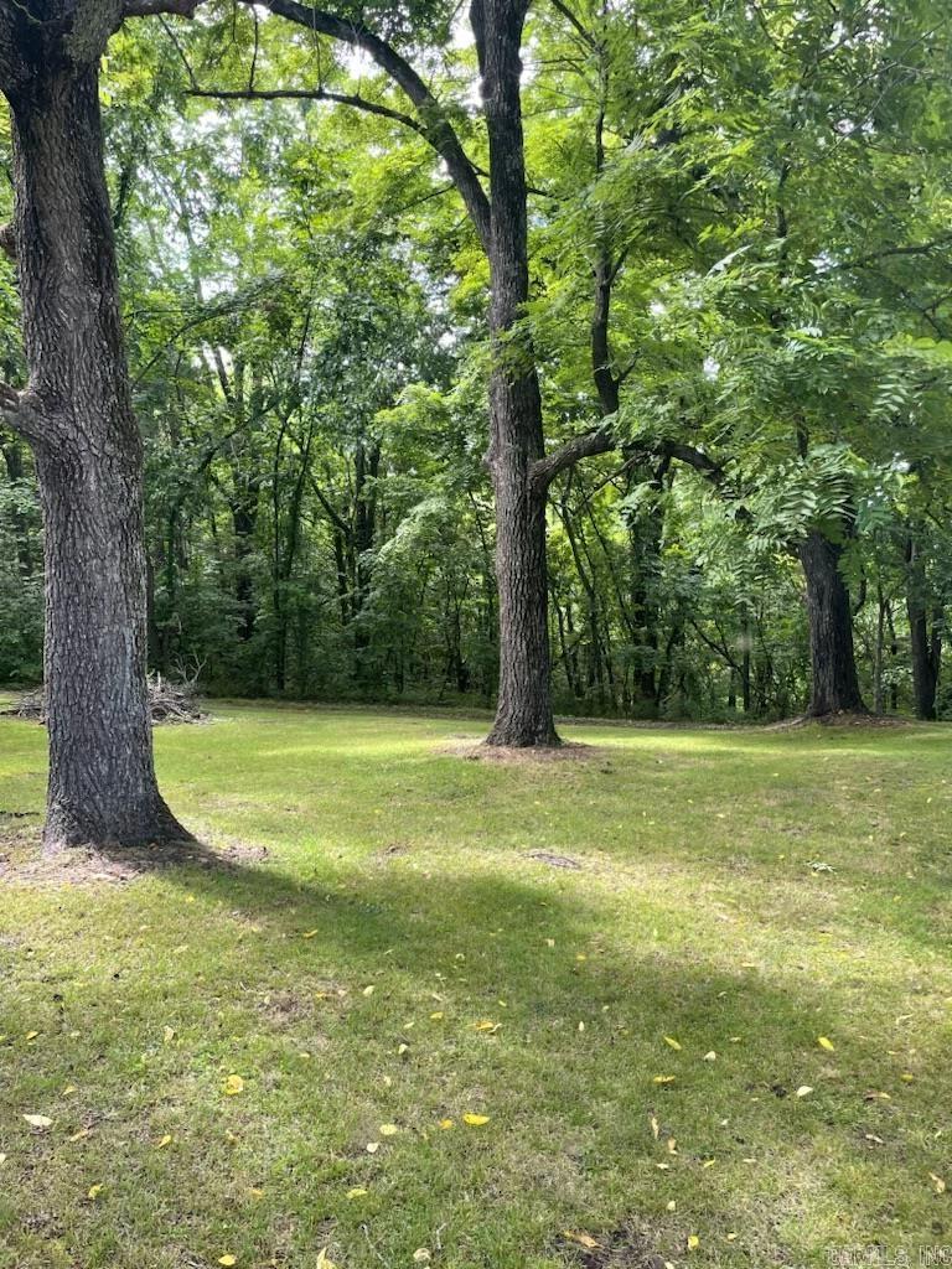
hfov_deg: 53.1
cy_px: 634
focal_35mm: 26
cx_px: 476
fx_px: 953
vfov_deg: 67.3
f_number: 1.6
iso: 40
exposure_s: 1/121
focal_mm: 4.2
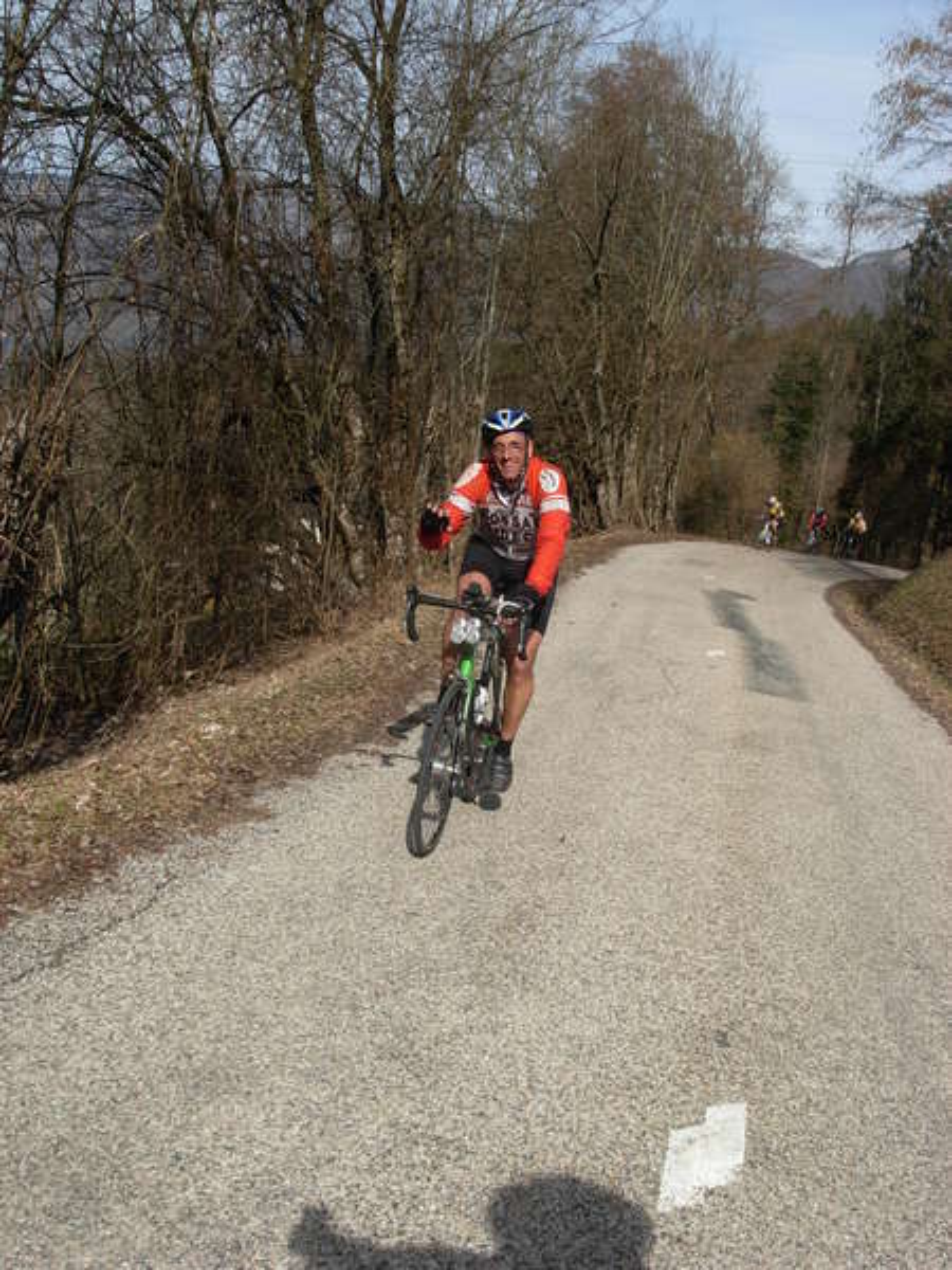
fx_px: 1393
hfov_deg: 37.7
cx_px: 476
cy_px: 635
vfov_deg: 49.0
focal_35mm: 38
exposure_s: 1/542
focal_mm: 6.3
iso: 79
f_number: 4.9
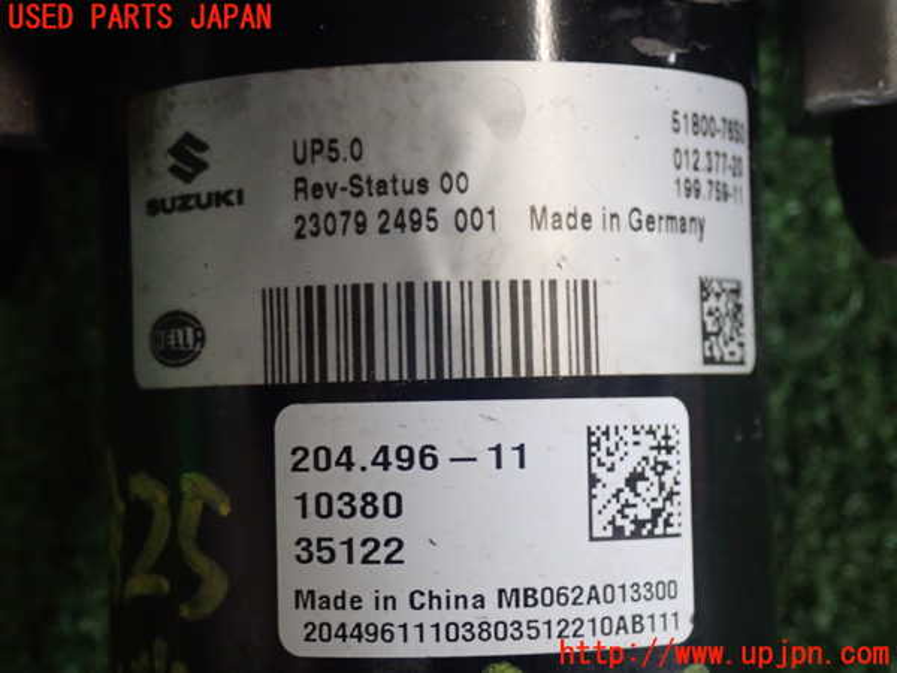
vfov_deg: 19.9
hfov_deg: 26.3
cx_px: 448
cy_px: 336
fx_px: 1918
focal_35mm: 74
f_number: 4.2
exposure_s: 1/80
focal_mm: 13.47
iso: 800
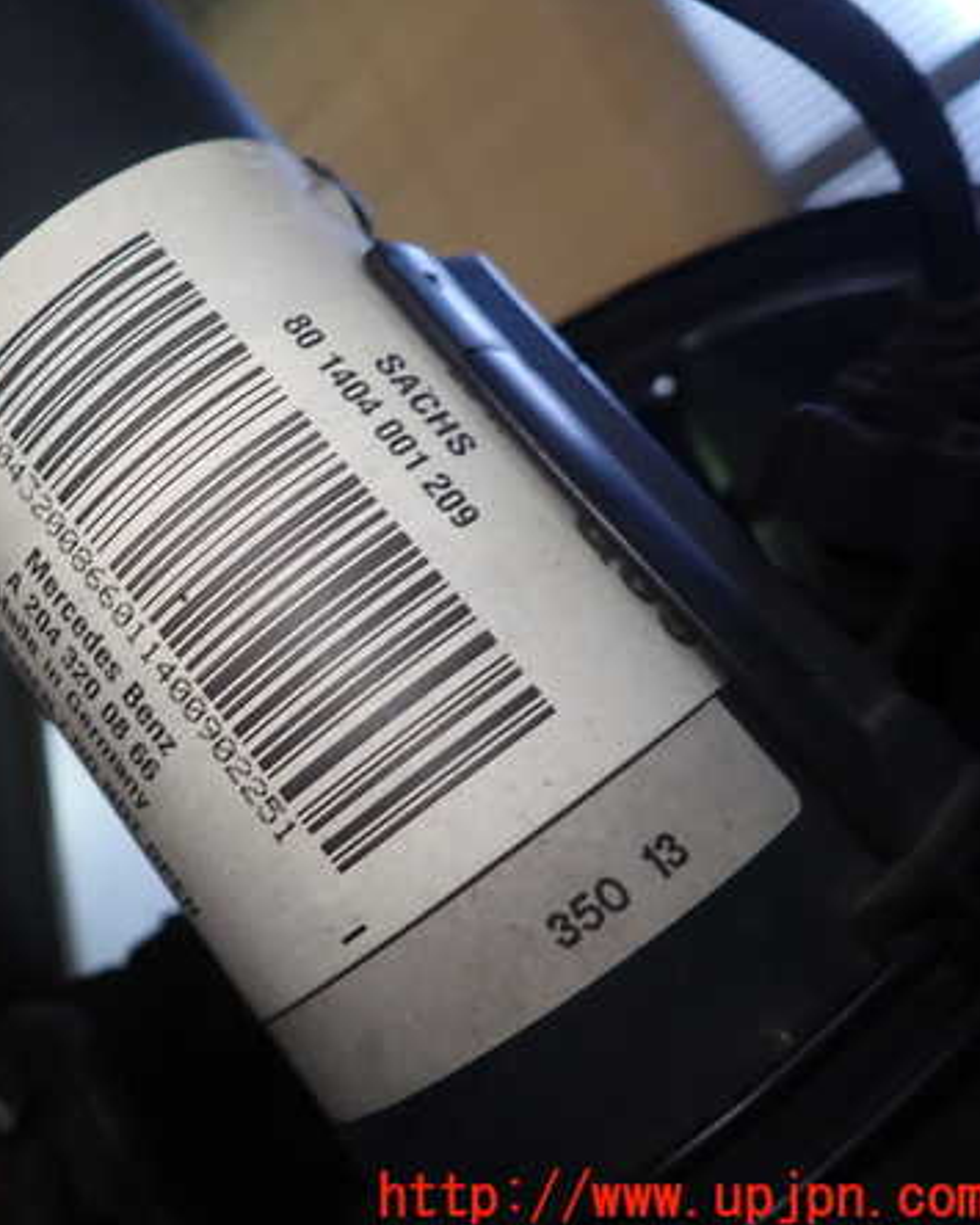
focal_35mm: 33
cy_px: 612
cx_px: 174
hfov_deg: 42.2
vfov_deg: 54.2
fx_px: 1197
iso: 160
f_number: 2
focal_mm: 4.5
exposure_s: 1/60
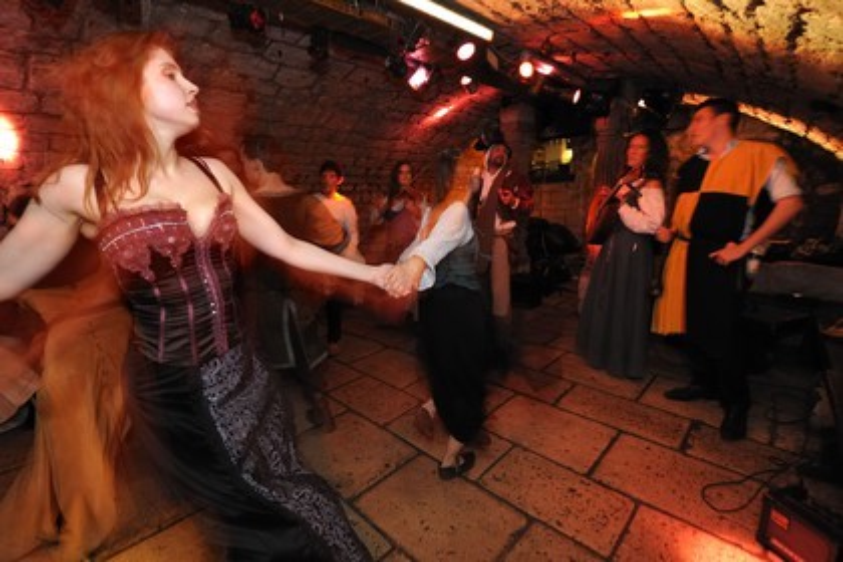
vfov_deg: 77.3
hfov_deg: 100.4
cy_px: 281
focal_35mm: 15
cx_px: 422
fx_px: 351
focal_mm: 15
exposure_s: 1/3.33
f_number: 5
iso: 800
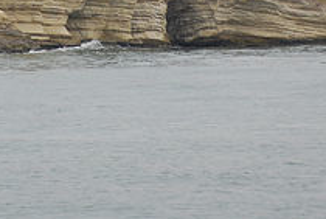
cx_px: 88
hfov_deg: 6.0
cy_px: -59
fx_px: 3134
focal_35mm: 345
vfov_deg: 4.0
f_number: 6.3
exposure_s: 1/640
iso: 200
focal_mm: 85
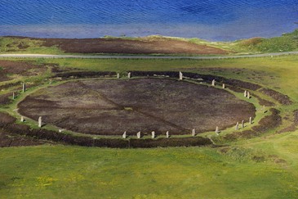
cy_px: 86
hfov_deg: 9.0
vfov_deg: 6.0
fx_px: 1903
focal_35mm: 230
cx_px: 132
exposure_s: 1/800
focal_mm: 200
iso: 400
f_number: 5.6
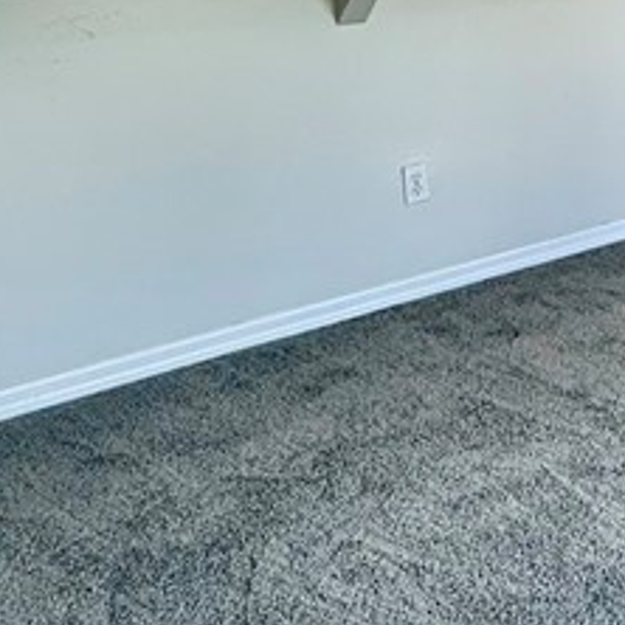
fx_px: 1164
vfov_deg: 28.6
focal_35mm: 57
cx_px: 1019
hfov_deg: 22.5
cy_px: 31
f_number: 2.2
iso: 125
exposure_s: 1/120
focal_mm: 2.22
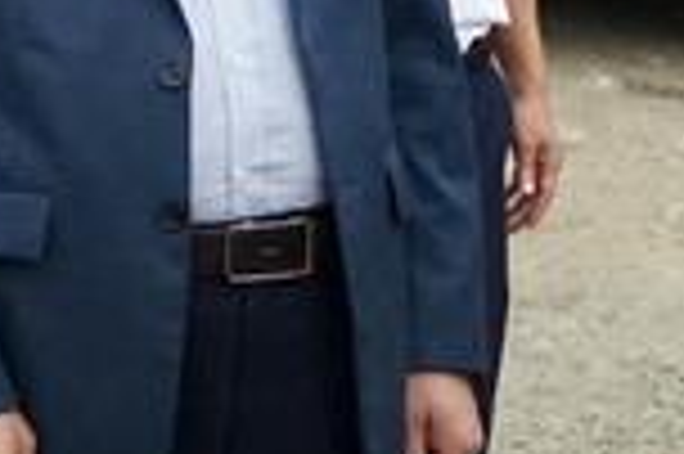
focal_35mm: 163
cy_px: -151
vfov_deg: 8.3
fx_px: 3094
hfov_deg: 12.5
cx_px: 0
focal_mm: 21
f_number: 4
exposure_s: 1/2000
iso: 1600
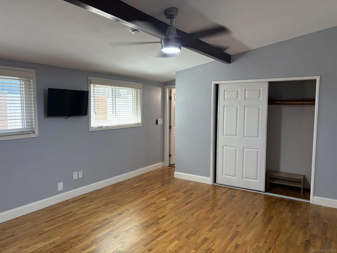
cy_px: 126
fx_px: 253
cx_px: 168
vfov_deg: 53.1
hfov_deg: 67.3
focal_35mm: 26
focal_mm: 5.96
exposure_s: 1/60
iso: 125
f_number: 1.6
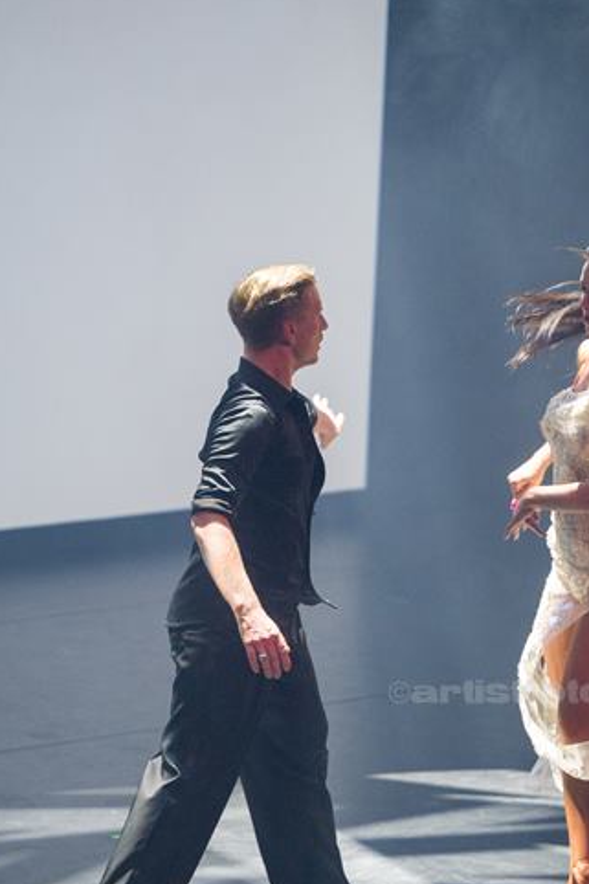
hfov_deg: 5.7
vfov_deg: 8.6
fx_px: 5869
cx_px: 401
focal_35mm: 239
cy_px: 559
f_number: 2.8
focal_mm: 160
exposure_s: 1/640
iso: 3200
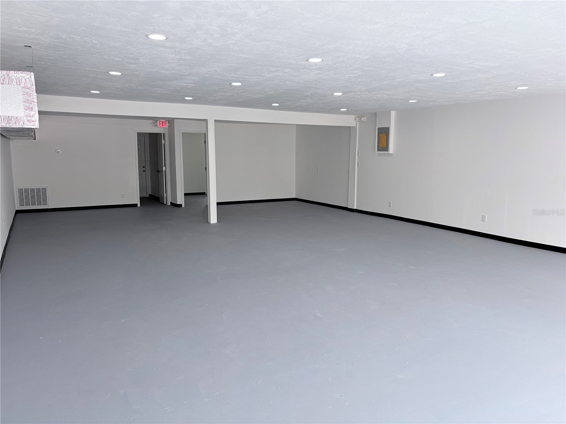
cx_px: 283
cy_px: 212
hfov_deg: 67.3
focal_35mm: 26
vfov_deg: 53.1
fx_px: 425
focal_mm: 5.96
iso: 40
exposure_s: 1/163
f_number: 1.6
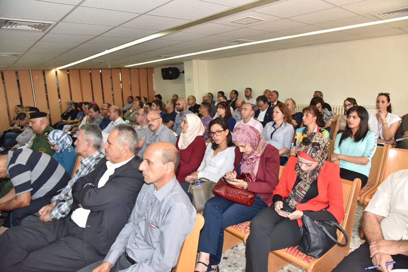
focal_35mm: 24
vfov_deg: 53.1
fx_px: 272
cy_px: 136
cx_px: 204
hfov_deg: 73.7
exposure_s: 1/125
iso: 1600
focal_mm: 24
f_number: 5.6
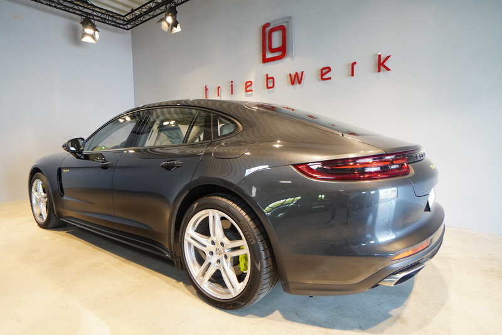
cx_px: 251
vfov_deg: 63.3
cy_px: 168
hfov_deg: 85.4
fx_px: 272
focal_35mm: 20
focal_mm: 13
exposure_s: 1/40
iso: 2000
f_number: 4.5
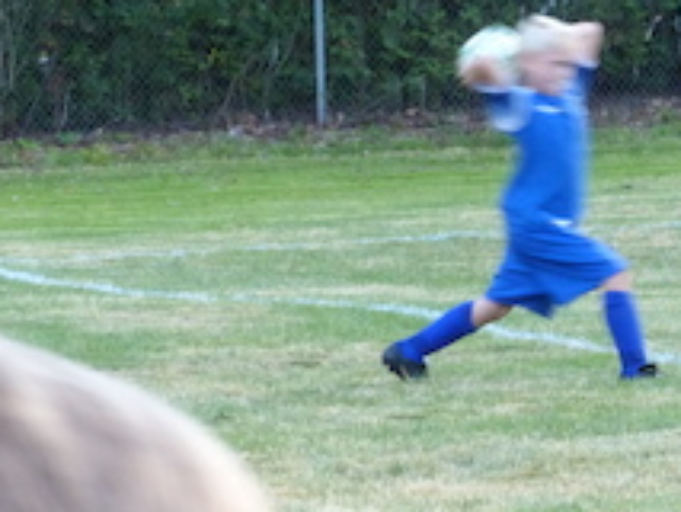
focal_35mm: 315
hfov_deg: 6.3
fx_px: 6200
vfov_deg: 4.7
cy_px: 42
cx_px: 763
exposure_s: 1/25
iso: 400
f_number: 8
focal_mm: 22.6
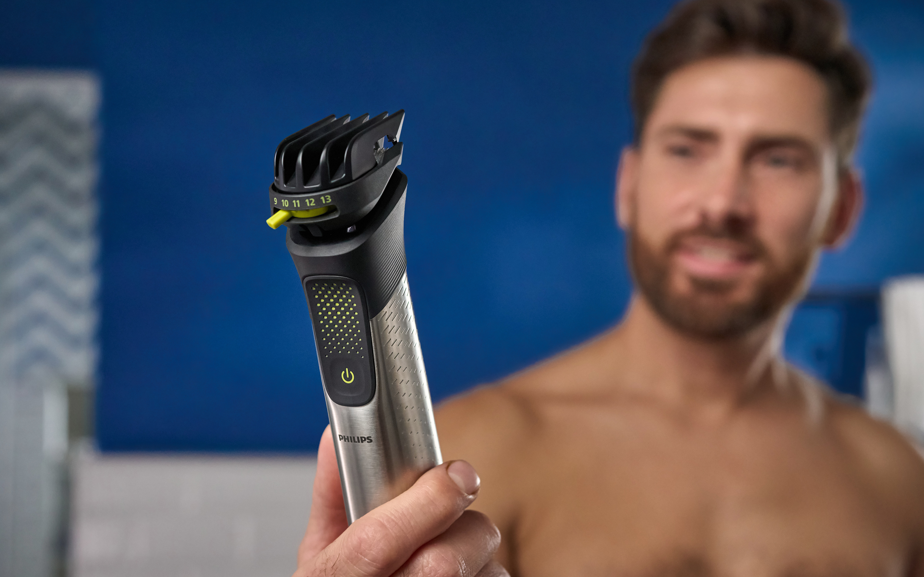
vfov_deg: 29.9
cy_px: 290
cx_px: 516
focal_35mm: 43
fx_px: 1083
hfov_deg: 46.1
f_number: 4
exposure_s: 1/200
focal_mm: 35
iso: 3200
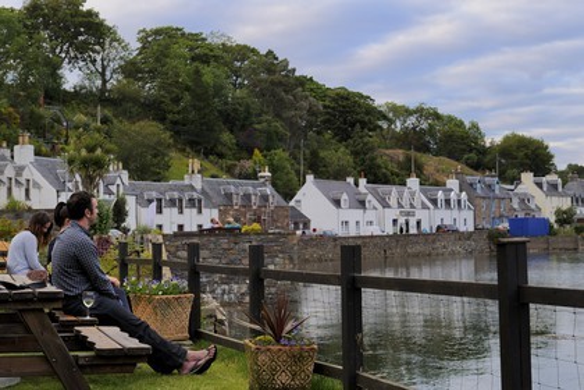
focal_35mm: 66
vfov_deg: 20.6
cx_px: 292
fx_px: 1071
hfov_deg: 30.5
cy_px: 195
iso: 400
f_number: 7.1
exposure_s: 1/80
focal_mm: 66
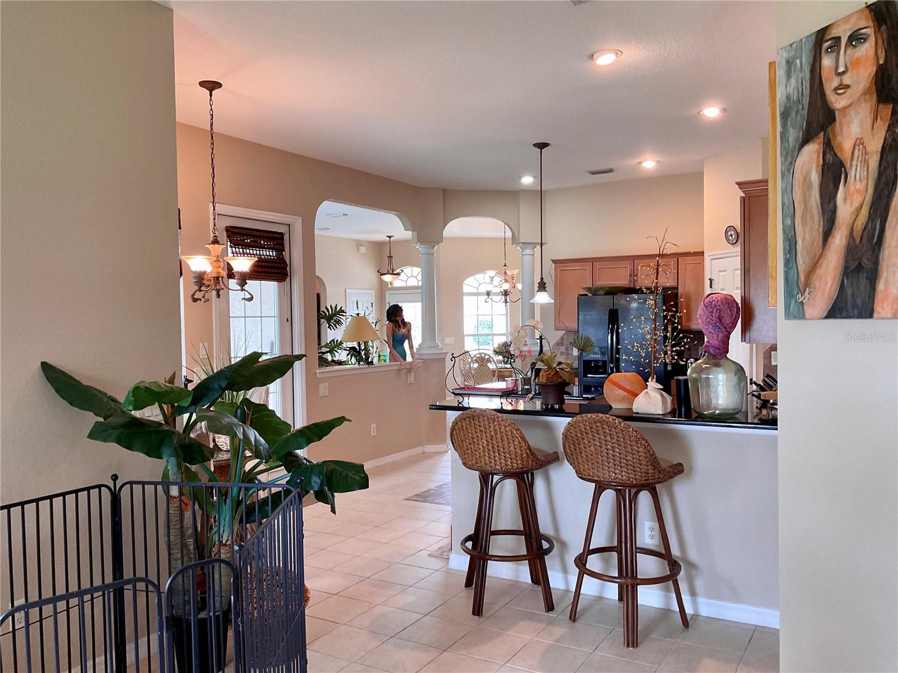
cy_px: 336
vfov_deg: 48.2
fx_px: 752
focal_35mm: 29
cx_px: 449
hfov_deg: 61.7
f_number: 1.8
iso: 100
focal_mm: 3
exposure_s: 1/50
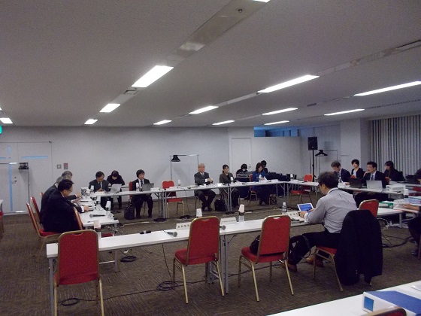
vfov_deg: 48.2
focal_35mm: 29
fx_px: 353
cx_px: 210
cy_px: 158
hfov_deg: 61.7
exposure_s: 1/125
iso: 640
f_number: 3.3
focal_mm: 4.1
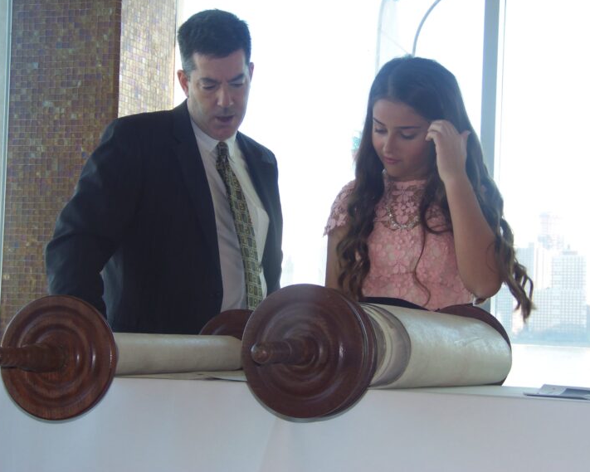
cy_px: 235
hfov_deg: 24.7
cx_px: 308
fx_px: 1345
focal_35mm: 77
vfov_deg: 19.9
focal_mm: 13
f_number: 4.2
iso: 64
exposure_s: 1/60
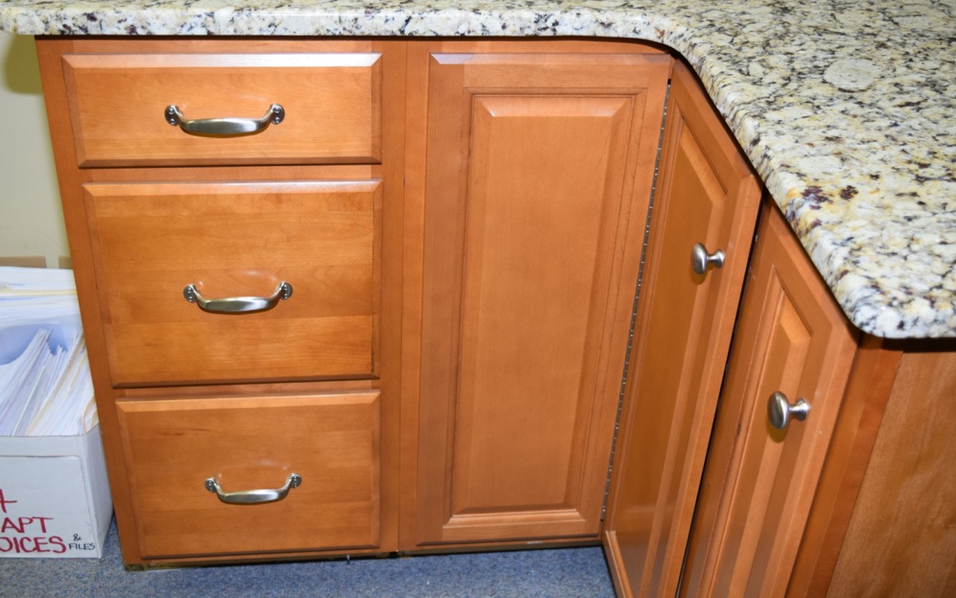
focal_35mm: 46
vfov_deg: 28.0
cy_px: 319
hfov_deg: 43.5
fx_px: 1198
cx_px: 478
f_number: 4.2
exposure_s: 1/80
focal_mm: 30
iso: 800
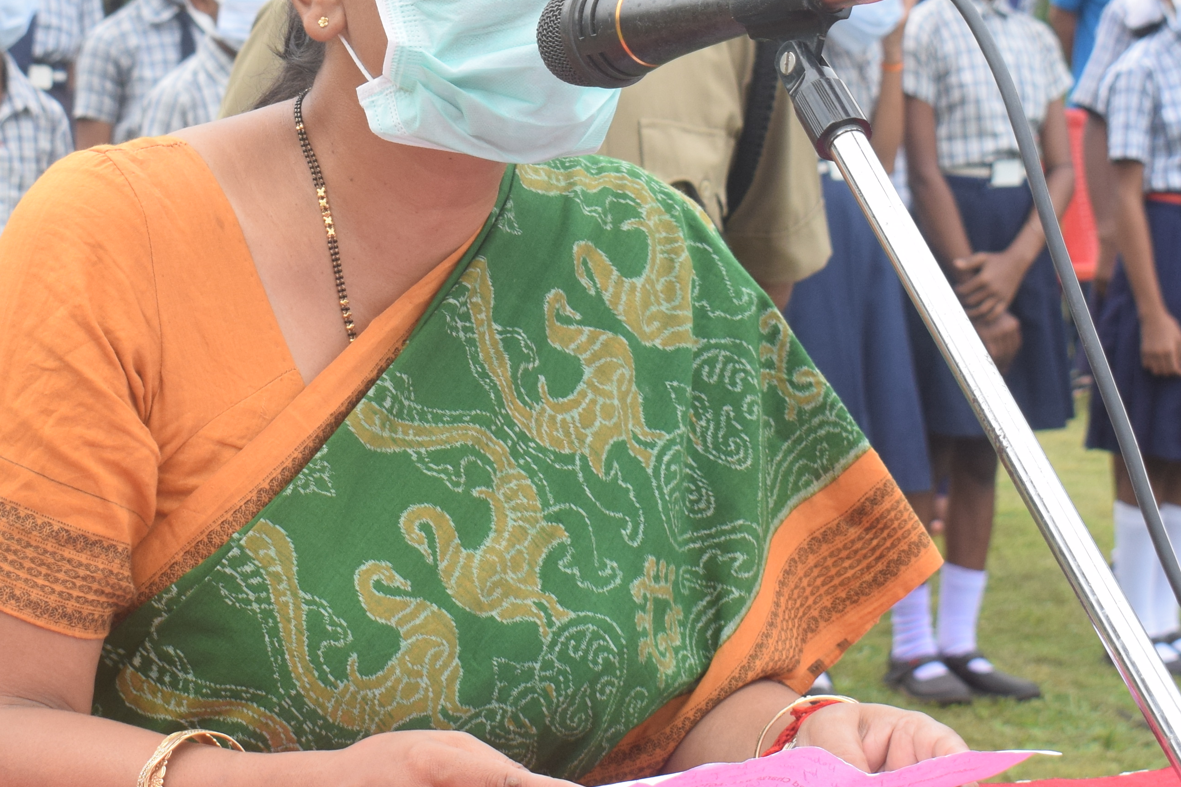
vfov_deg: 10.3
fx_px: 4363
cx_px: 325
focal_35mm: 133
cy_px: 150
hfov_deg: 15.4
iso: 400
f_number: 8
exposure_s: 1/250
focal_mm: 38
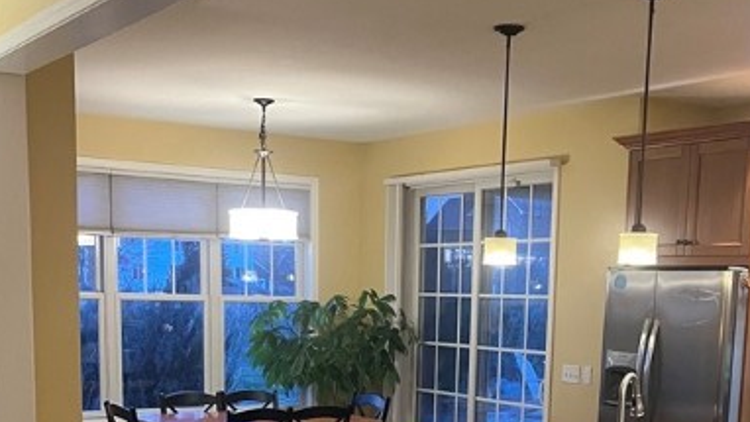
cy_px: 475
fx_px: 1134
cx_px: 399
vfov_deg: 20.1
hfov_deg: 36.6
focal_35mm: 57
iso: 500
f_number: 1.6
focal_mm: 5.1
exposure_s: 1/60
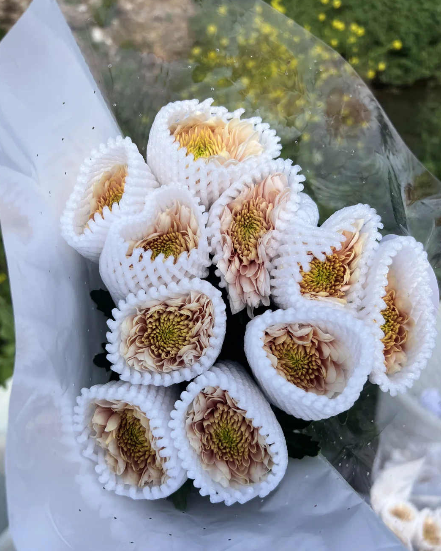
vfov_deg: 62.1
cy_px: 298
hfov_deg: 51.5
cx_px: 215
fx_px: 457
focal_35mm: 28
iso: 50
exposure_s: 1/2299
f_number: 1.5
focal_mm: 5.7
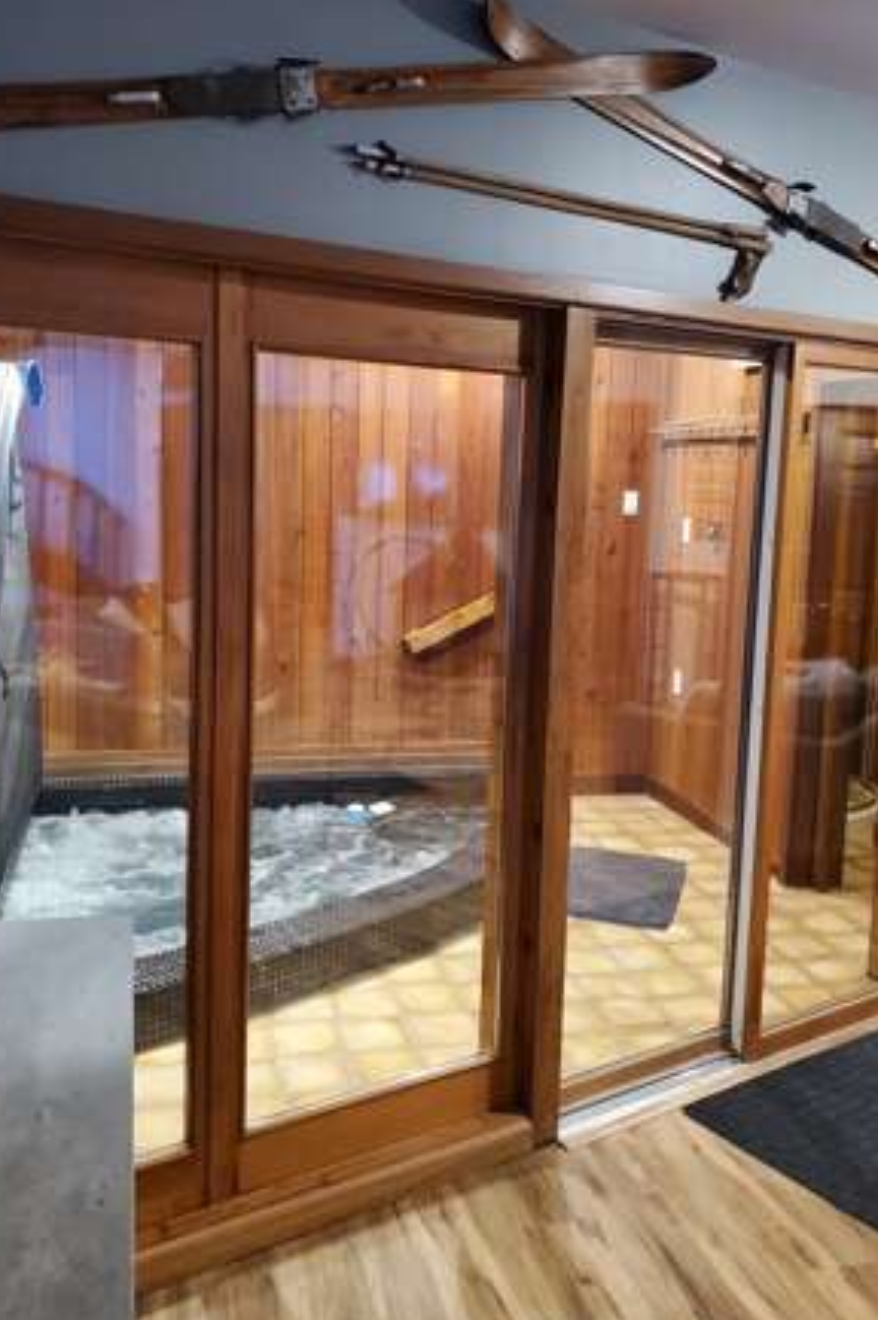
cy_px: 628
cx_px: 445
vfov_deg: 58.7
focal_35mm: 32
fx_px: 1172
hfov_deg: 41.1
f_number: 1.5
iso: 640
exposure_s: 1/40
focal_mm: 4.3
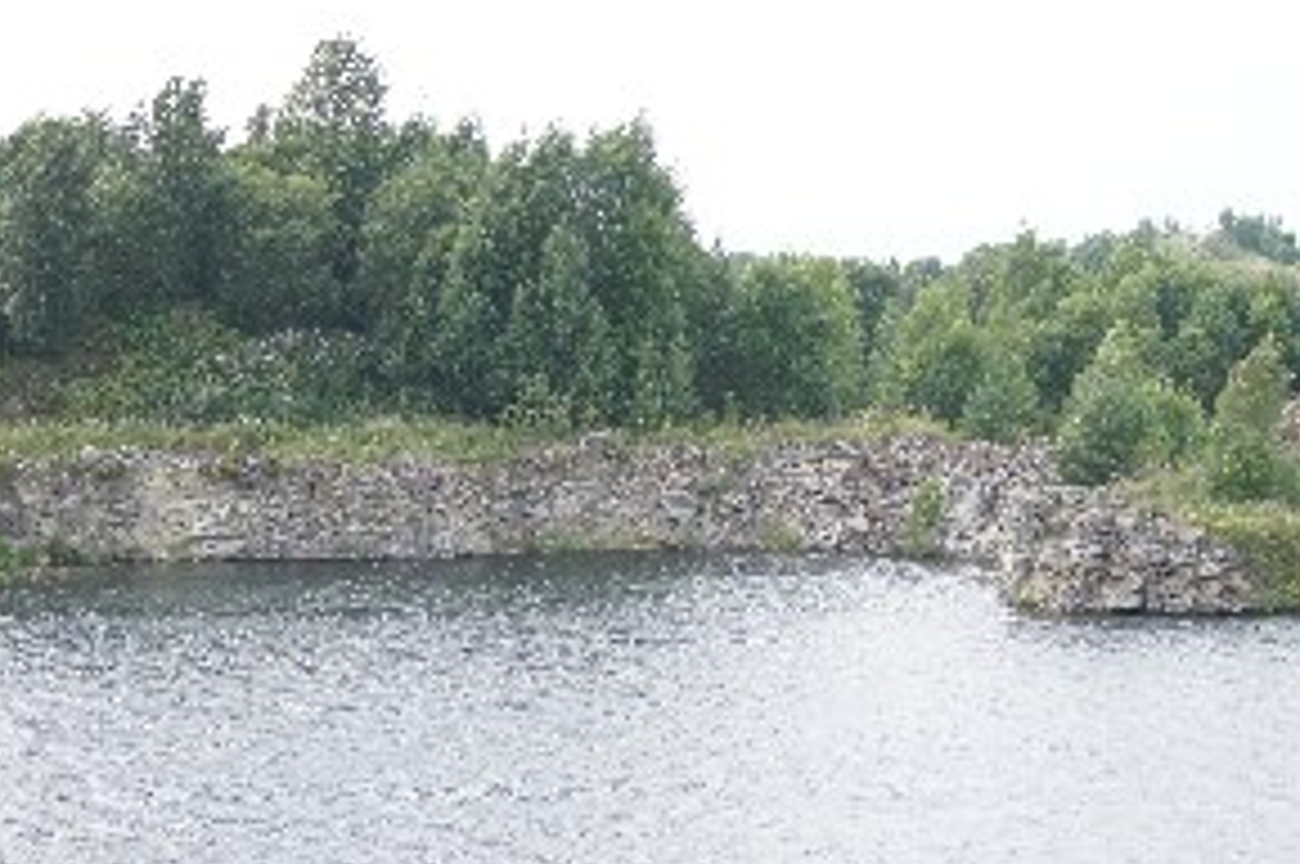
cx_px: 837
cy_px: 428
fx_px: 2622
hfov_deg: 27.7
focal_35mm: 73
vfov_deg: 18.7
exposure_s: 1/400
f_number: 5
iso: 200
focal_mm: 35
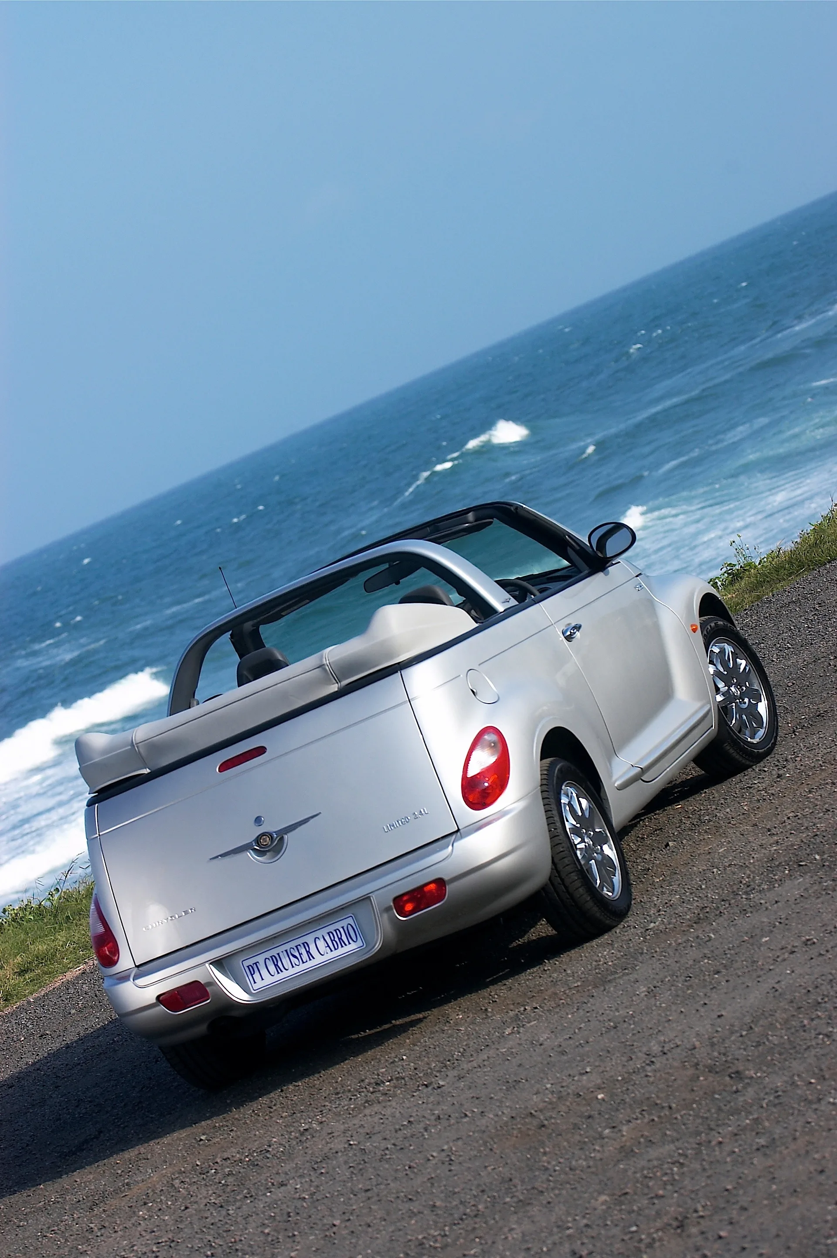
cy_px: 629
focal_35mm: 142
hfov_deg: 9.7
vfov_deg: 14.5
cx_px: 418
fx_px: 4957
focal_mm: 95
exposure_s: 1/250
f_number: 6.3
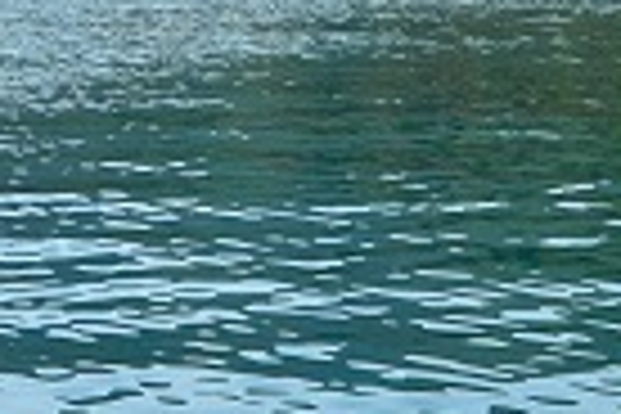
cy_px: 83
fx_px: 2242
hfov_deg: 15.7
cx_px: 196
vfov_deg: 10.5
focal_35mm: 130
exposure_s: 1/3200
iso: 400
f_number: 5.6
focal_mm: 12
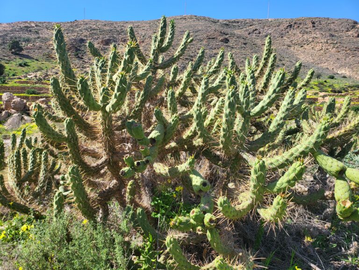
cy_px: 135
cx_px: 180
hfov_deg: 71.6
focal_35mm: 24
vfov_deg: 56.8
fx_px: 249
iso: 40
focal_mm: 5
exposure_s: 1/1336
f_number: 1.8
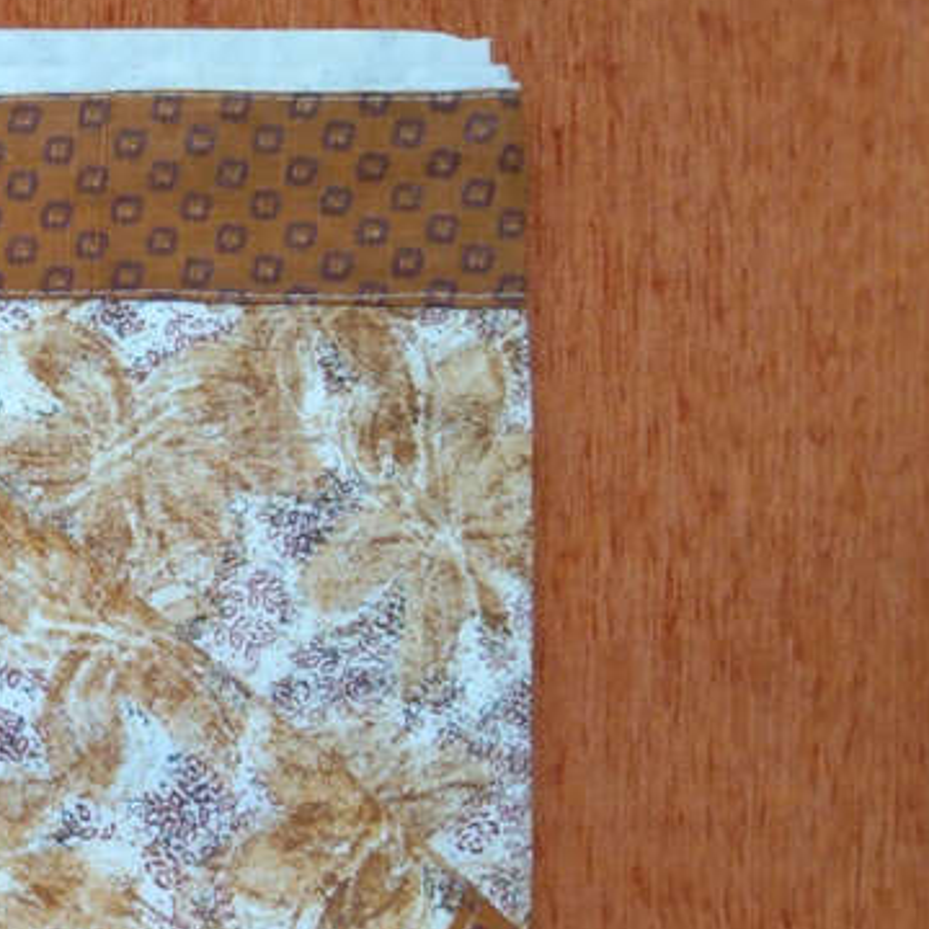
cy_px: 805
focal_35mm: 78
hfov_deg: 19.8
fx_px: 2368
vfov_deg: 21.8
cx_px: -383
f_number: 2.2
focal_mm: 3.69
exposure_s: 1/33
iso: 181
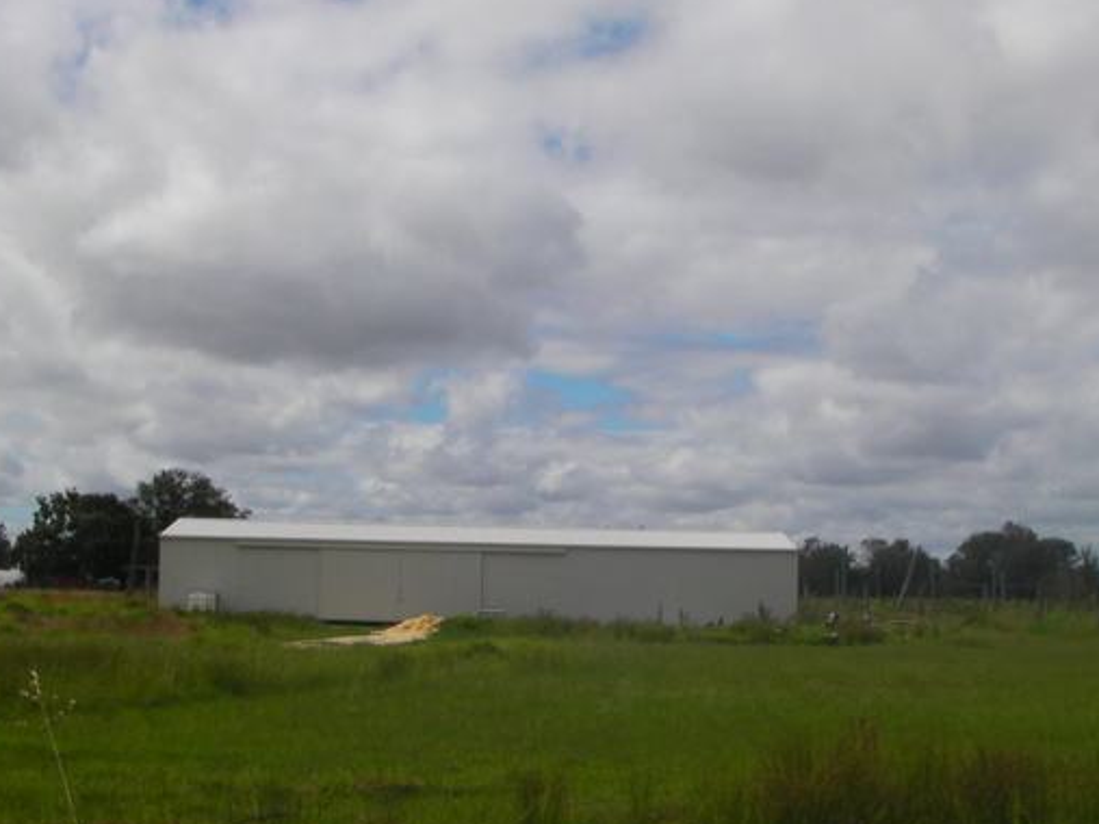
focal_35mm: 60
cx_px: 596
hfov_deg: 32.2
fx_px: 1904
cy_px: 464
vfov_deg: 24.4
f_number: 5.6
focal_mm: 6.3
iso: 50
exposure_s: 1/490
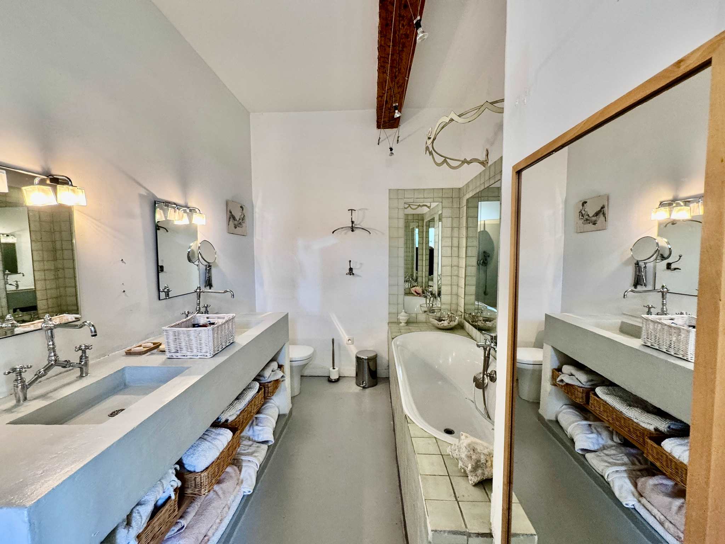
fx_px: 293
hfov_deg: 102.1
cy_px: 272
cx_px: 362
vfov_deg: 85.7
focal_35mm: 14
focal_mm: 2.22
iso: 200
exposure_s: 1/50
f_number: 2.2
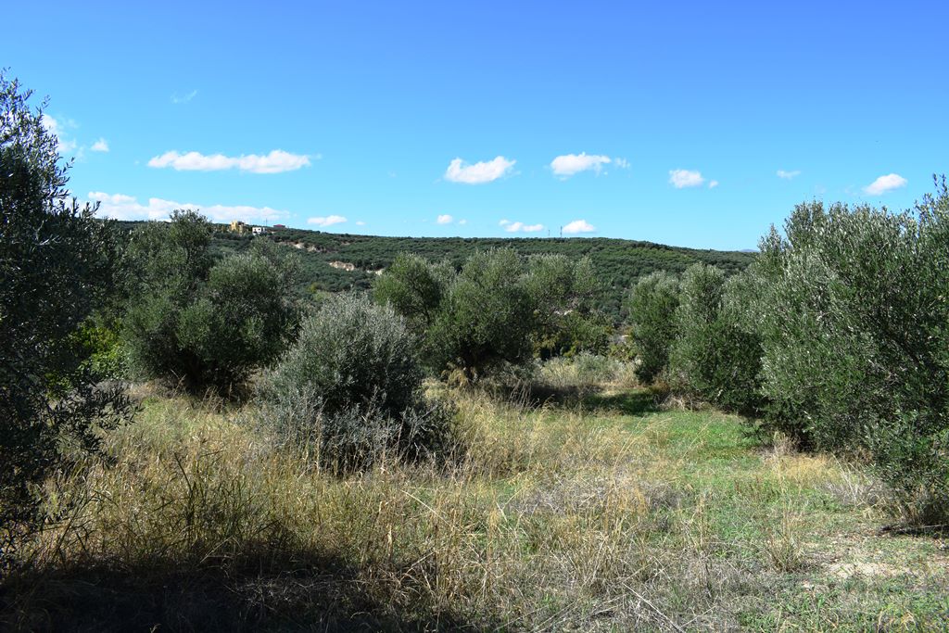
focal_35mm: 27
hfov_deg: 67.4
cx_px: 474
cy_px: 316
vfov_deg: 47.9
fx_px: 712
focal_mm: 18
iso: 200
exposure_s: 1/320
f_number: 9
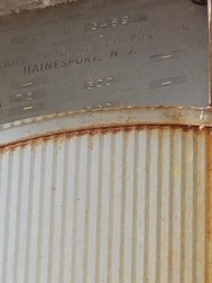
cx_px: 71
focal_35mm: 44
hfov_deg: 32.6
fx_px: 359
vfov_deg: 42.9
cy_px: 141
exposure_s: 1/120
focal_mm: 6
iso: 25
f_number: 2.4
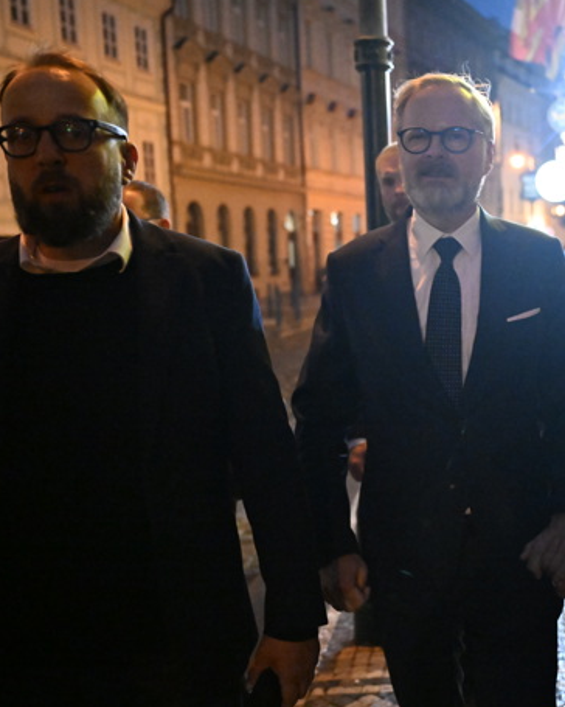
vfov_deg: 39.0
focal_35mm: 48
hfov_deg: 30.3
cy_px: 353
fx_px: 997
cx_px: 506
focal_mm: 33.5
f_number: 2.8
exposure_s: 1/125
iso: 16000
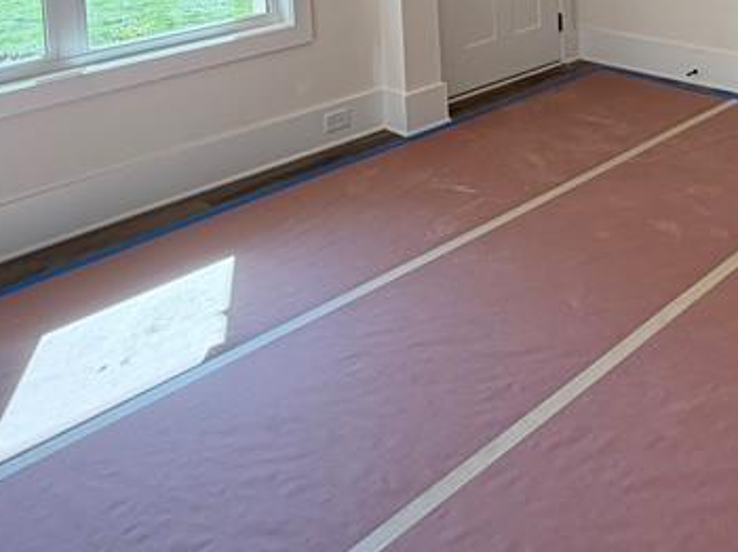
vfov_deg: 29.7
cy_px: -122
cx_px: 525
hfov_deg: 44.7
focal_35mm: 41
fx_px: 874
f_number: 2.2
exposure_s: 1/120
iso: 200
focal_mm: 2.22
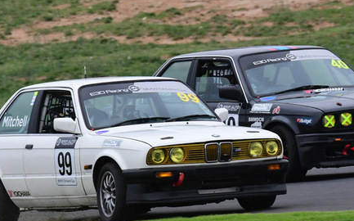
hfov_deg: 1.9
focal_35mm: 1131
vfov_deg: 1.2
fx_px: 10904
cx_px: 189
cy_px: 59
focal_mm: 400
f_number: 10
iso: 2000
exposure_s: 1/640
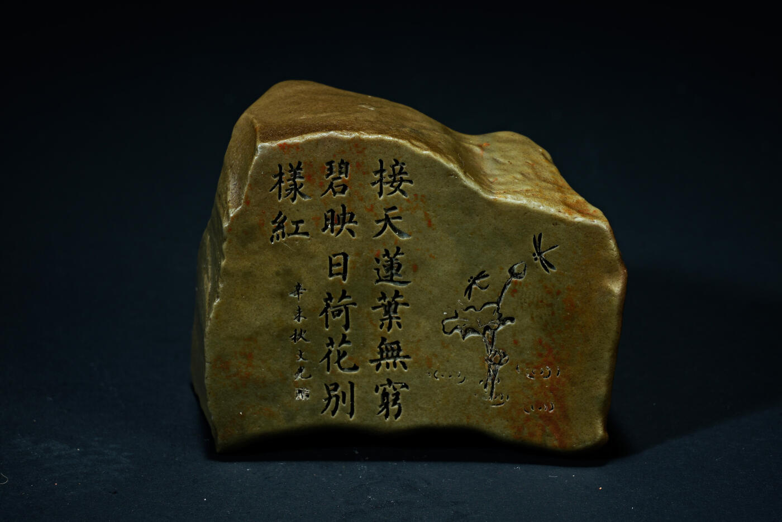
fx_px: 3411
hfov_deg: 13.1
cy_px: 261
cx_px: 391
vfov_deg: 8.7
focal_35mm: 157
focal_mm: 105
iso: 100
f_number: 18
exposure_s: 1/160
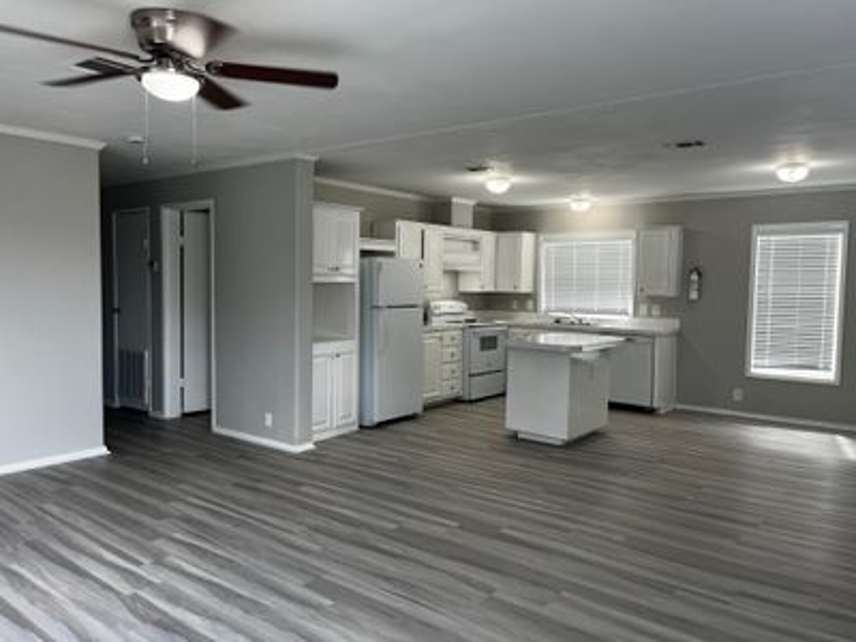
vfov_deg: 53.1
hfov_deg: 67.3
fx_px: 643
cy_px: 321
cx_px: 428
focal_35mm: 26
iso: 64
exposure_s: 1/122
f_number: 1.6
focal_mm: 5.1
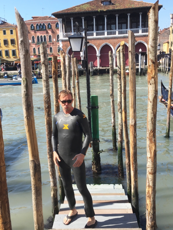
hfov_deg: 39.7
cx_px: 86
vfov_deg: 51.3
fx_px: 240
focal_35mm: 36
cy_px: 118
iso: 25
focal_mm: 4.15
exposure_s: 1/974
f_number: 2.2
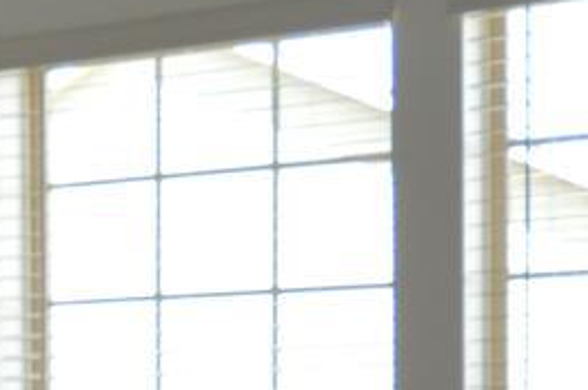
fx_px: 1892
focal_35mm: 116
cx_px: -371
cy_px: 555
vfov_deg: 11.4
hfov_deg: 15.8
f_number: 4
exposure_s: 1/125
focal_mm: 10
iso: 180
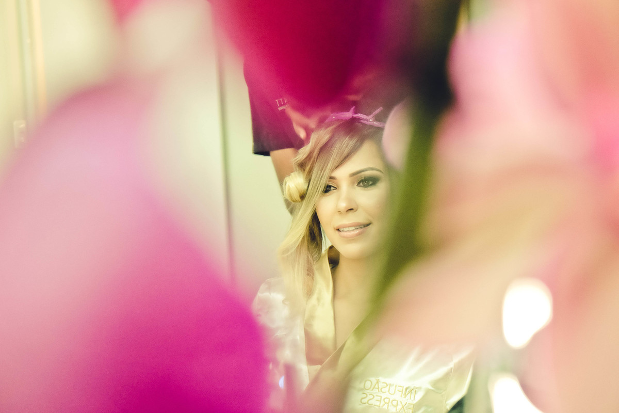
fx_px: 877
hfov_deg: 38.9
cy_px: 206
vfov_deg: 26.5
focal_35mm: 51
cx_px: 310
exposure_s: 1/125
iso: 3200
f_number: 4
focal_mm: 34.3
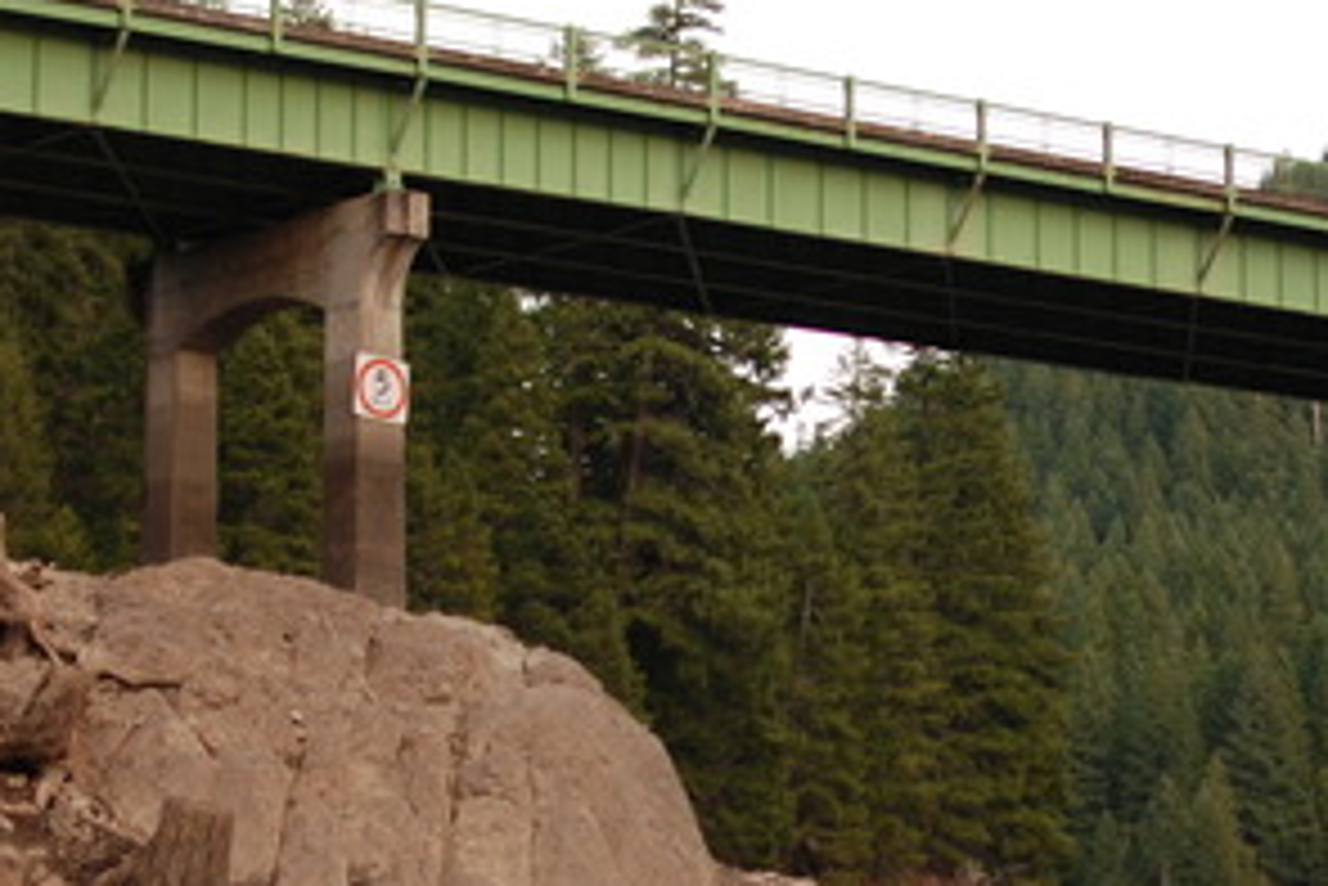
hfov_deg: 14.3
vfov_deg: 9.6
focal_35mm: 142
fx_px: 5254
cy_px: 776
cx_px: 1008
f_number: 1.8
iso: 320
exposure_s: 1/320
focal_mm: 35
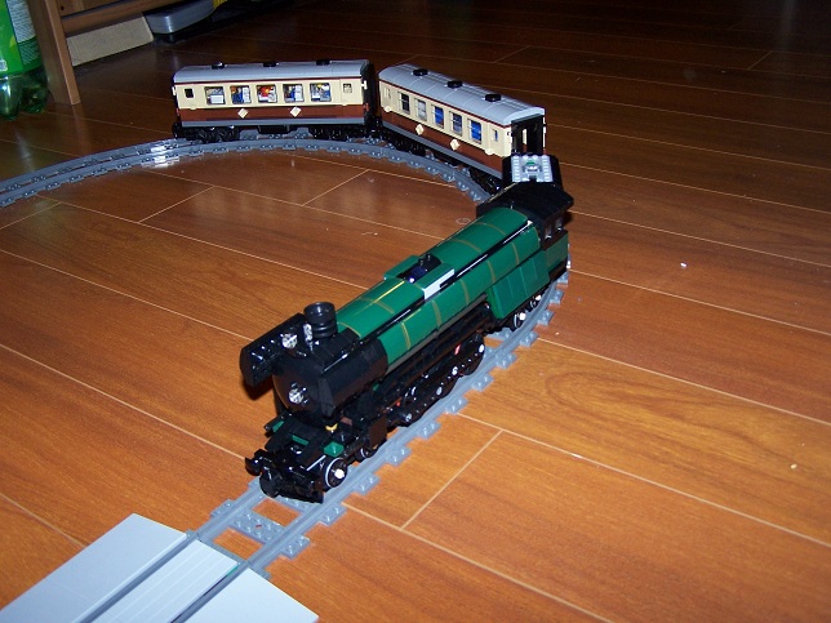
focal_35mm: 38
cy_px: 312
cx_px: 416
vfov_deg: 37.7
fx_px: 912
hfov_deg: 49.0
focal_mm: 6.3
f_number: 2.8
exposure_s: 1/60
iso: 140
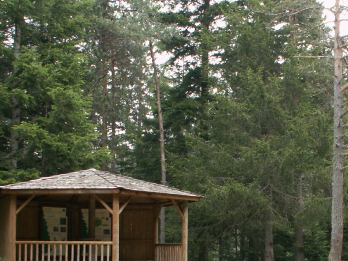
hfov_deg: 28.0
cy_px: 217
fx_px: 683
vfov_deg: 21.3
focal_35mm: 68
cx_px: 275
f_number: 4.5
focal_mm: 6.39
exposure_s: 1/30
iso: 50
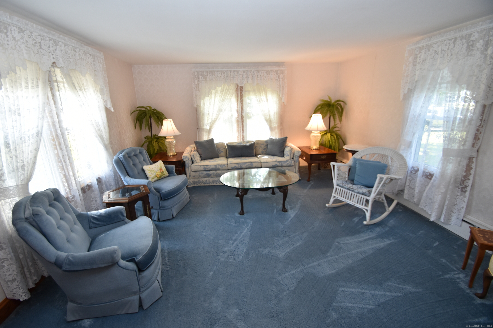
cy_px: 164
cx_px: 246
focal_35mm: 15
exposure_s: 1/60
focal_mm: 10
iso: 400
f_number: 4
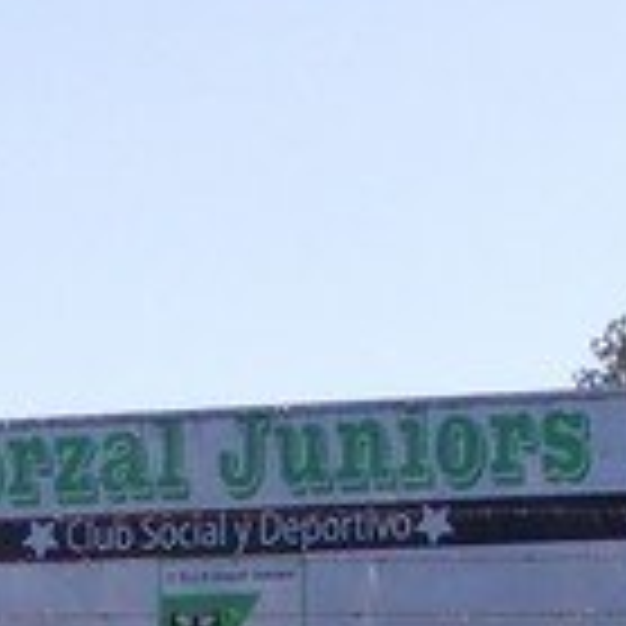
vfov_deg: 12.1
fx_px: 2783
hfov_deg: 12.8
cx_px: 176
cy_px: 1000
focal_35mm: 136
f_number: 5.4
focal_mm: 4
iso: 80
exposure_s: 1/125
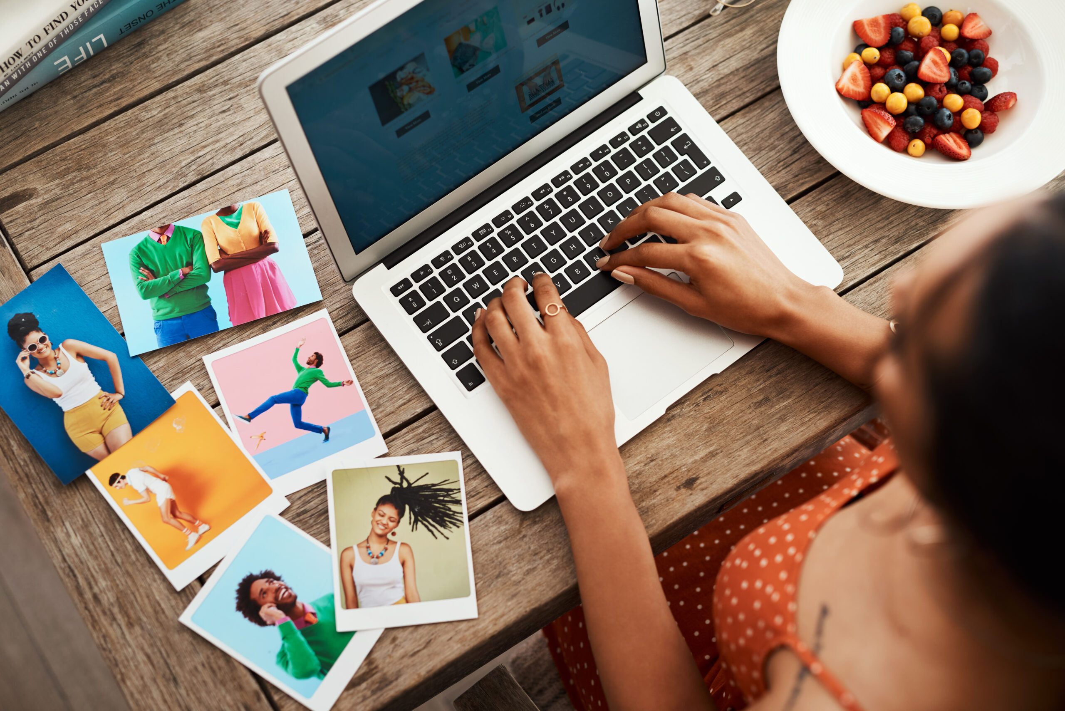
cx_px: 532
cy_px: 356
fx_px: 1480
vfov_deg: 27.0
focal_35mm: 50
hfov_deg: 39.6
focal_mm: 50
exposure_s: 1/250
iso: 80
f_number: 2.2
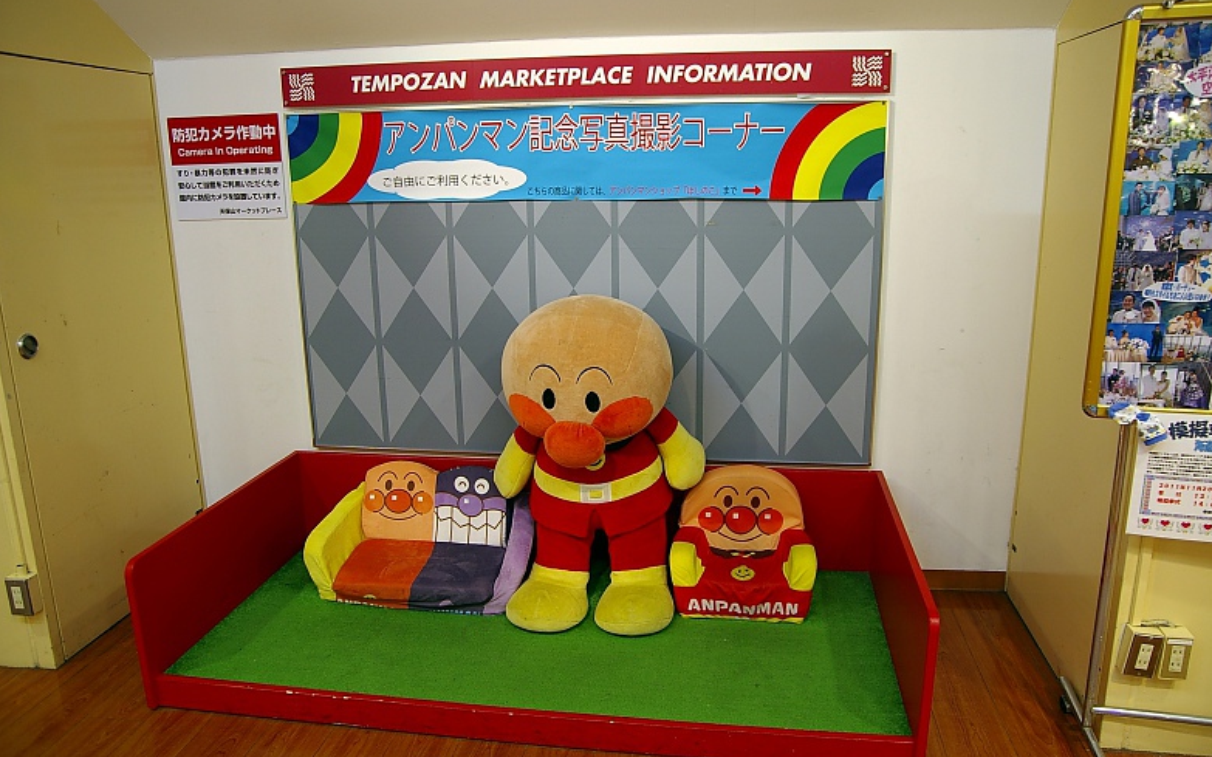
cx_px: 608
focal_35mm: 27
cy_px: 378
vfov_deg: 46.7
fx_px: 876
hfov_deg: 69.4
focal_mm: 17
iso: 200
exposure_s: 1/15
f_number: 2.8
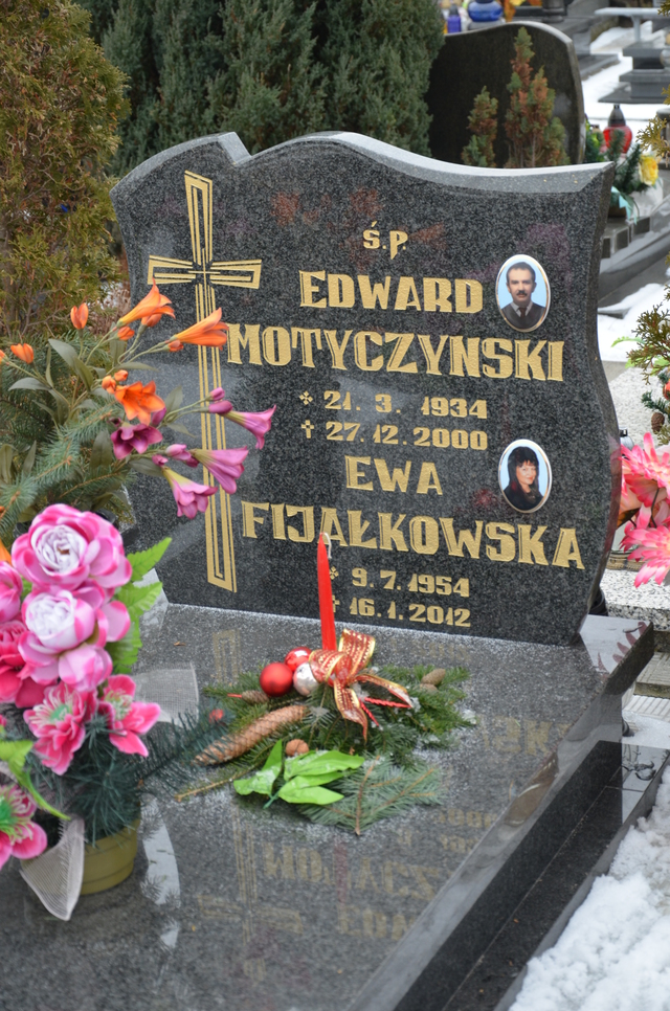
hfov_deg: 17.4
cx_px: 335
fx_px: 2187
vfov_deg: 26.0
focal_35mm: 78
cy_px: 506
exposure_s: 1/100
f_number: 5
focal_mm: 52
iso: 400
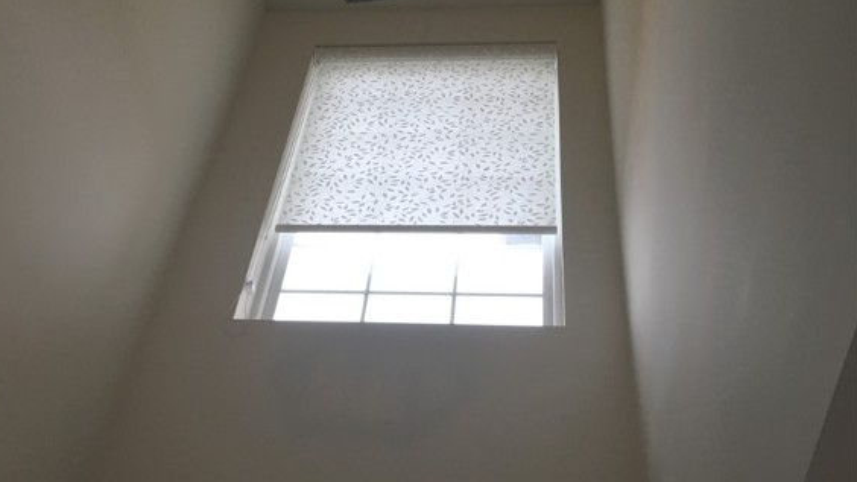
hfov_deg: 47.4
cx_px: 421
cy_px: 192
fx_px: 977
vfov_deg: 27.6
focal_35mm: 43
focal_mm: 4.15
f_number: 2.2
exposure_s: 1/15
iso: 40
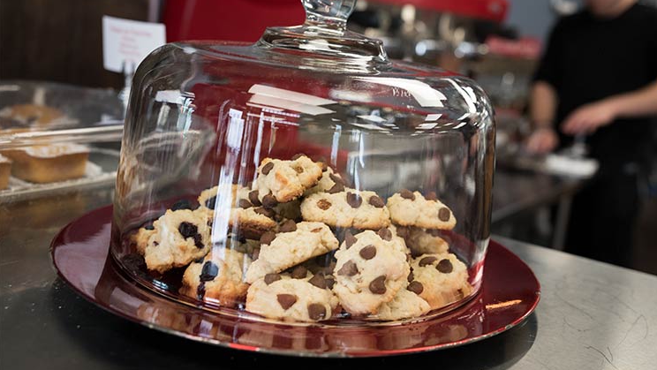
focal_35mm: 38
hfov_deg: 52.8
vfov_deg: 31.2
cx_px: 328
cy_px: 170
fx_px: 662
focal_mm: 36
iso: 1000
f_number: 5
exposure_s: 1/160
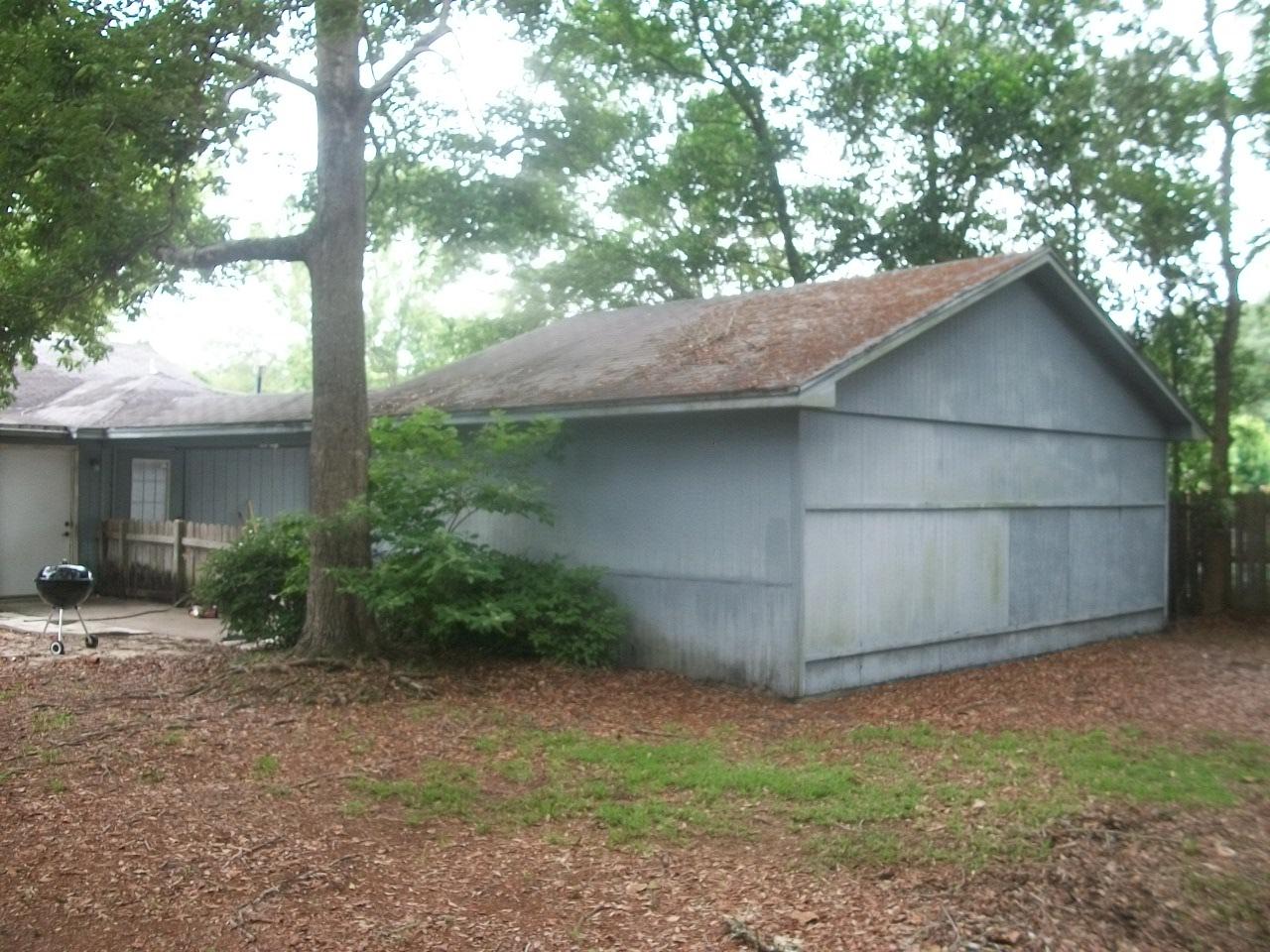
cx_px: 635
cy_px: 476
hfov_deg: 56.8
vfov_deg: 44.2
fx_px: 1174
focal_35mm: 32
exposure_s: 1/30
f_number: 2.9
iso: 80
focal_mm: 5.7
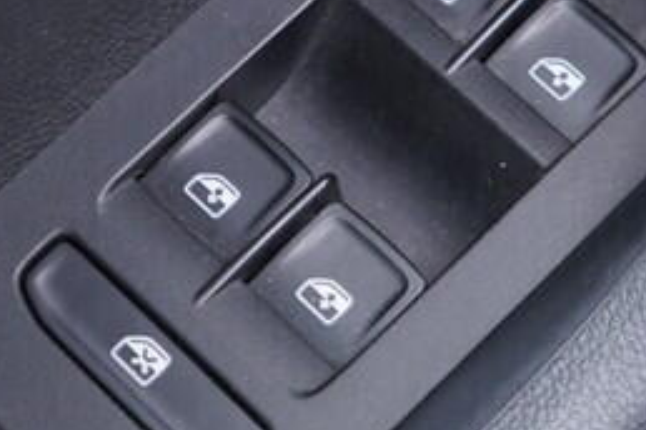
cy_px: -6
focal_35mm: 143
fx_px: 2566
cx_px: 448
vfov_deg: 9.5
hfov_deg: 14.3
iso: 320
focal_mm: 24
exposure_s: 1/40
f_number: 2.8
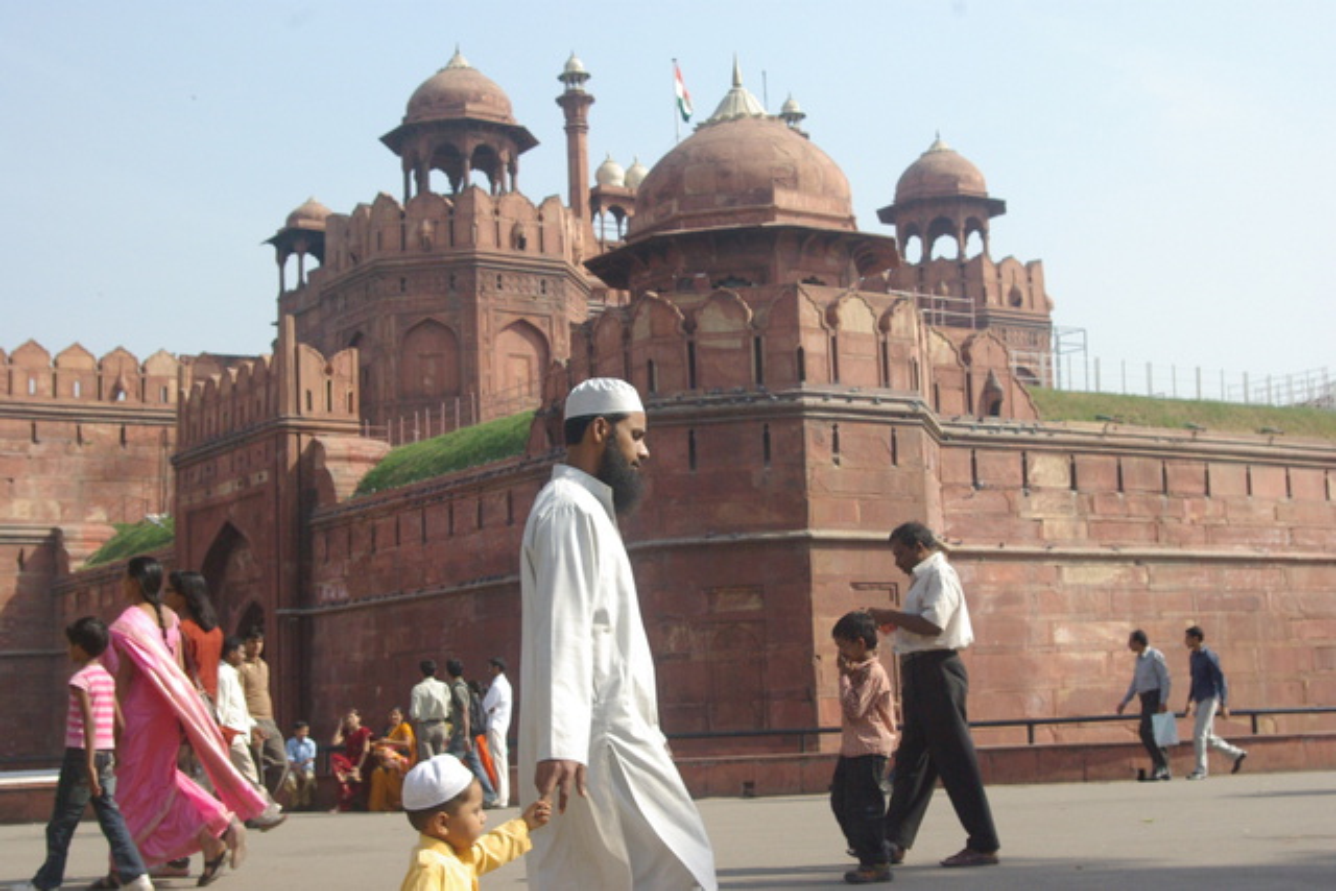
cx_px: 668
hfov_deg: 37.8
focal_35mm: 52
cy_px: 446
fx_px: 1949
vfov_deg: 25.8
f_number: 9.5
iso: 800
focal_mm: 35
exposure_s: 1/350
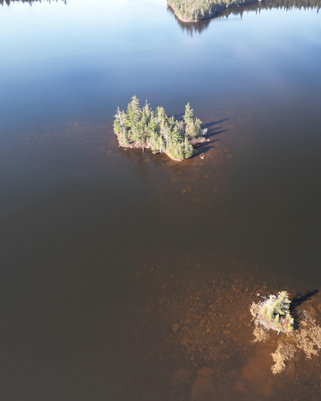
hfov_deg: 43.0
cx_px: 204
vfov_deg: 52.8
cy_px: 199
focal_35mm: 34
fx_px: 404
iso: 110
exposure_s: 1/50
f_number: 1.7
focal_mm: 6.72
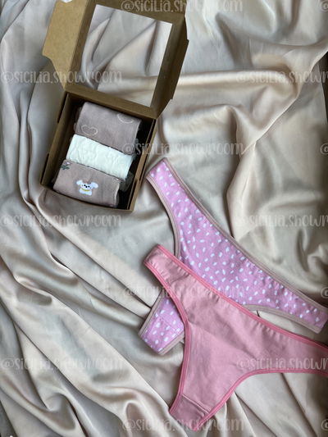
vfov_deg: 67.3
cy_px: 218
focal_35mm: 26
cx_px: 164
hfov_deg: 53.1
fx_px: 328
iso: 32
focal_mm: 5.1
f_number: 1.6
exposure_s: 1/122
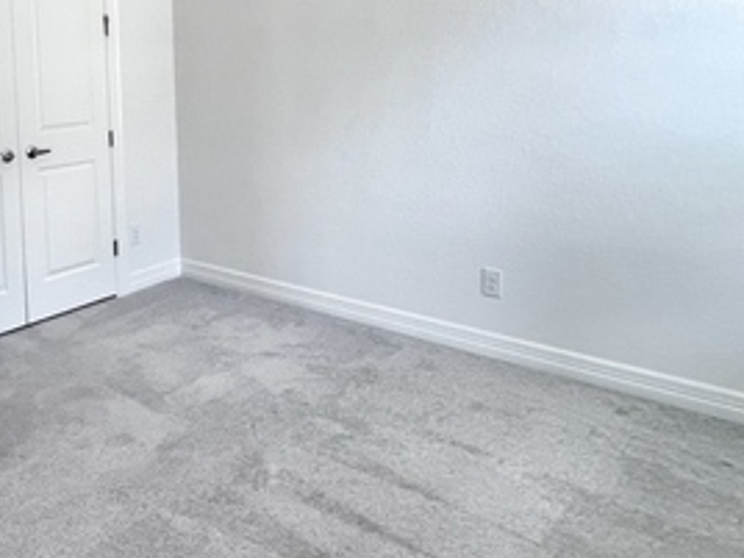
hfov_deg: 55.5
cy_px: 125
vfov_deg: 43.6
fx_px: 666
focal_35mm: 31
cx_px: 183
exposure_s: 1/120
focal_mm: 1.57
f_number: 1.8
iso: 100
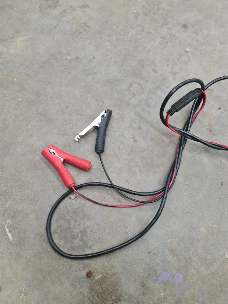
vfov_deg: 69.4
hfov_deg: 54.9
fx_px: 220
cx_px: 114
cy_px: 152
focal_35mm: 25
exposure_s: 1/100
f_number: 1.8
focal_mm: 7
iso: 200
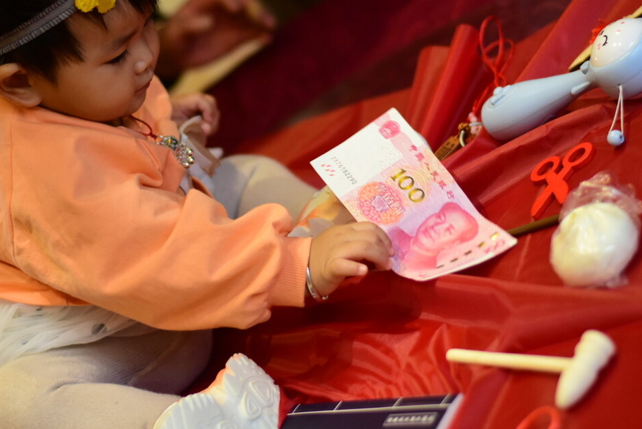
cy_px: 162
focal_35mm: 95
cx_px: 301
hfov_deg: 21.4
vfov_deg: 14.4
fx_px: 1695
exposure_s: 1/320
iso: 1250
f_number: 1.8
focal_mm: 50
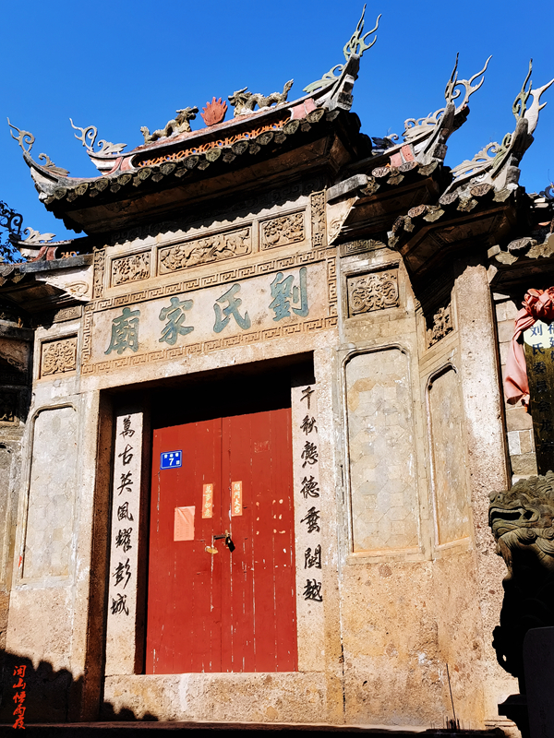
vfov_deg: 44.8
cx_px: 277
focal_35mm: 42
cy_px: 369
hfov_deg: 34.3
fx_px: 896
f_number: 1.6
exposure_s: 1/4566
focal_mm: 5.56
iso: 50
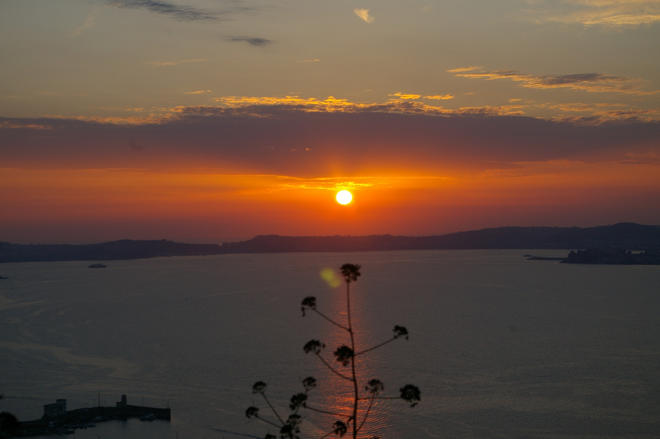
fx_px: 1511
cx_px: 330
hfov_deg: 24.6
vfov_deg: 16.5
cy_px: 220
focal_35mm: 82
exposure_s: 1/180
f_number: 9.5
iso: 200
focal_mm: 55
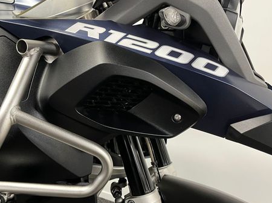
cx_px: 106
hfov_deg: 49.8
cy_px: 114
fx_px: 291
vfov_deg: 38.6
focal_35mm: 37
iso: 320
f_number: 1.6
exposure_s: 1/50
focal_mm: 5.1
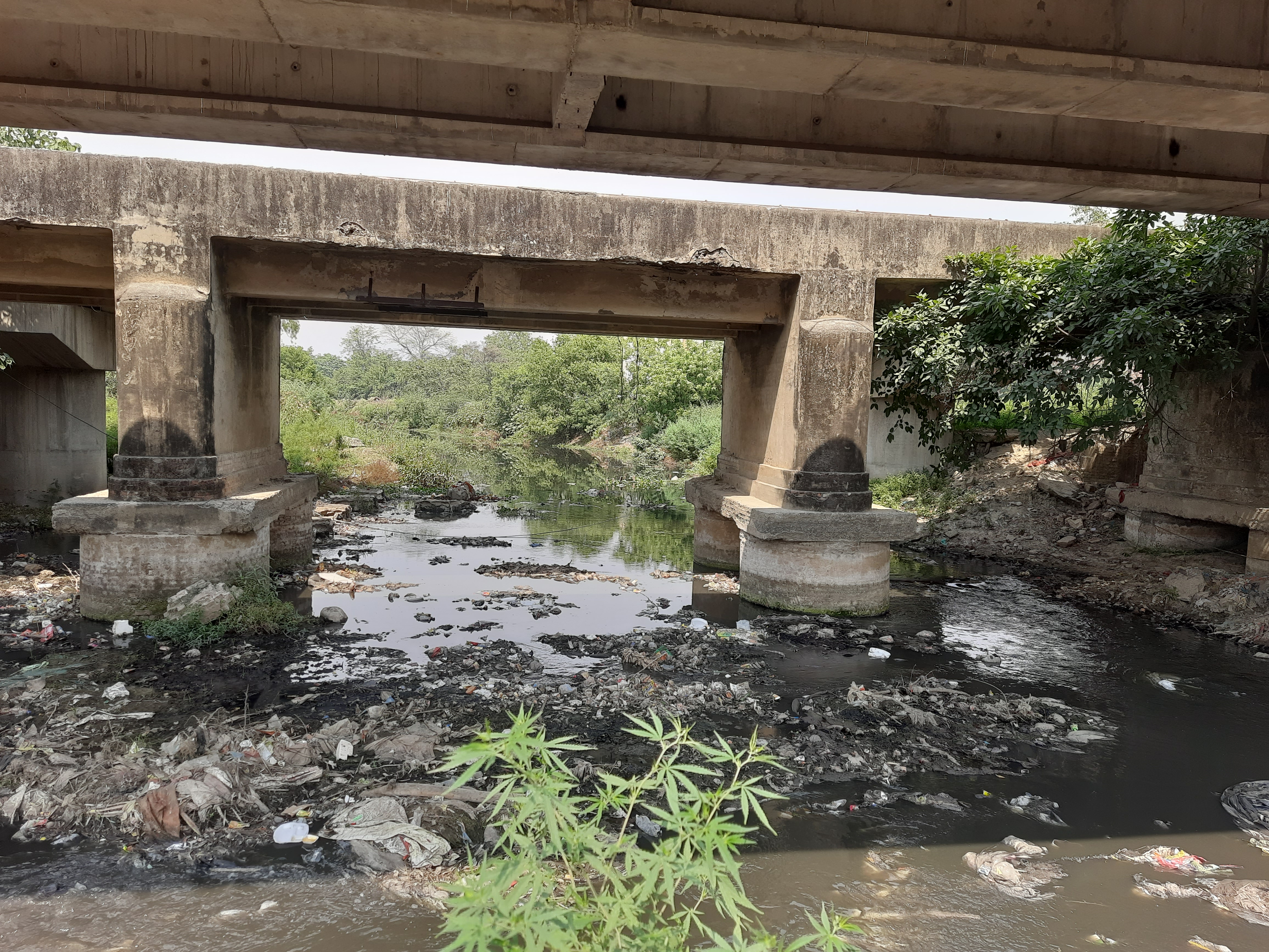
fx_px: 880
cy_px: 476
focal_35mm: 24
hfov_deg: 71.6
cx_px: 634
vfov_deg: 56.8
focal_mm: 5.23
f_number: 1.8
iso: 20
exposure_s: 1/253
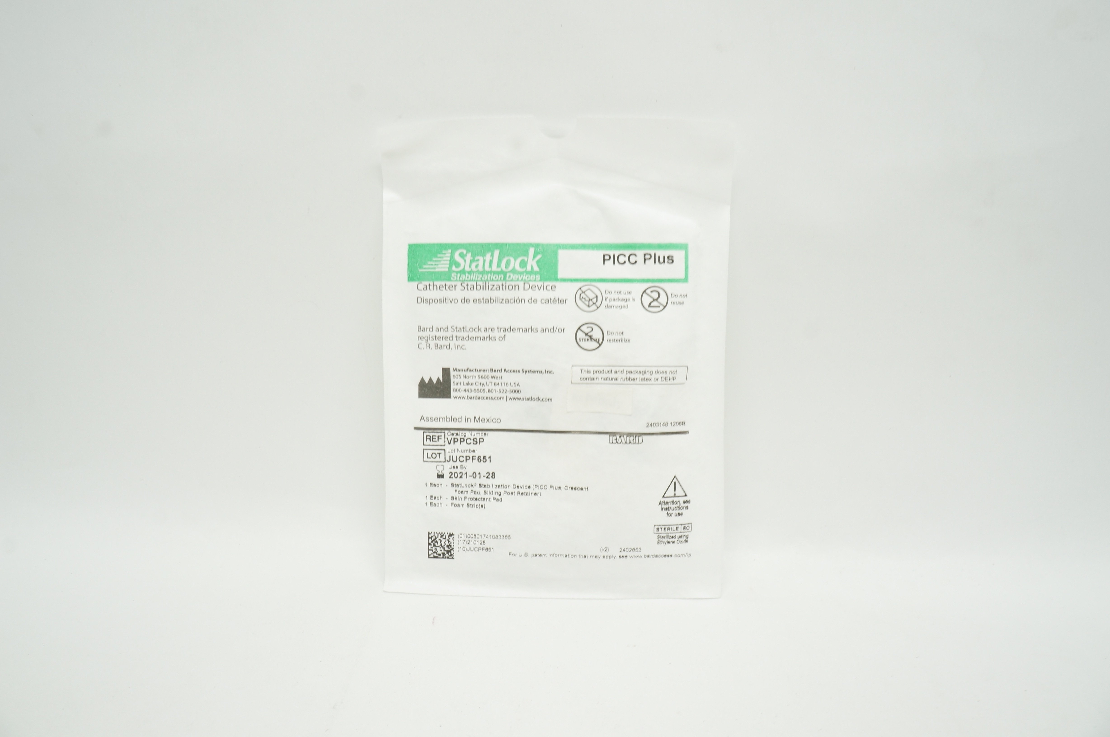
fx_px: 832
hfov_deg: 67.4
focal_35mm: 27
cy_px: 368
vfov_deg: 47.8
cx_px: 555
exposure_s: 1/25
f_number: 10
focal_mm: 18
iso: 400
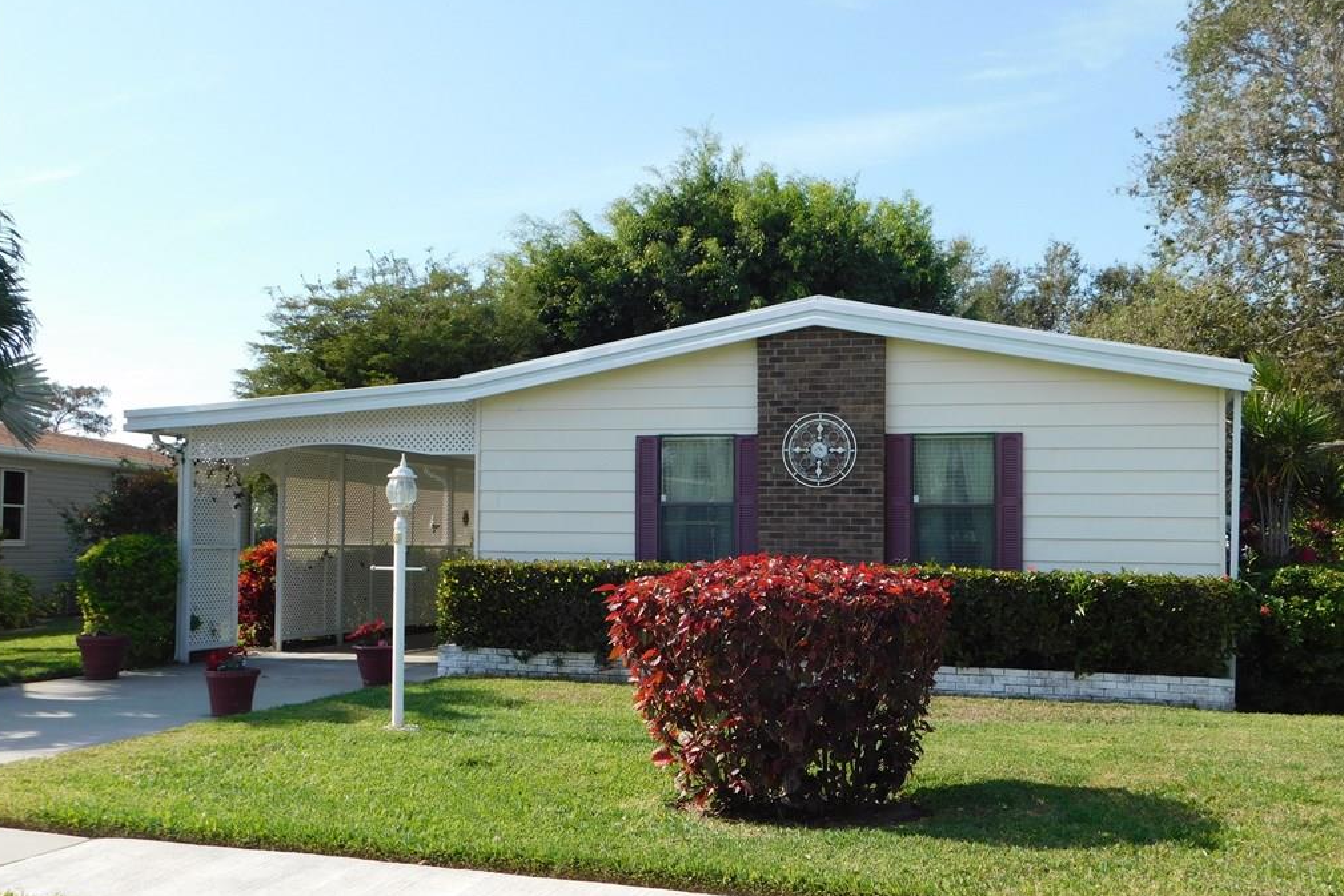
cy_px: 475
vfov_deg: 35.1
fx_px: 1419
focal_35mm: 38
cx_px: 665
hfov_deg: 50.7
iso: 125
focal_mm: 6.3
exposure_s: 1/800
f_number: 3.5
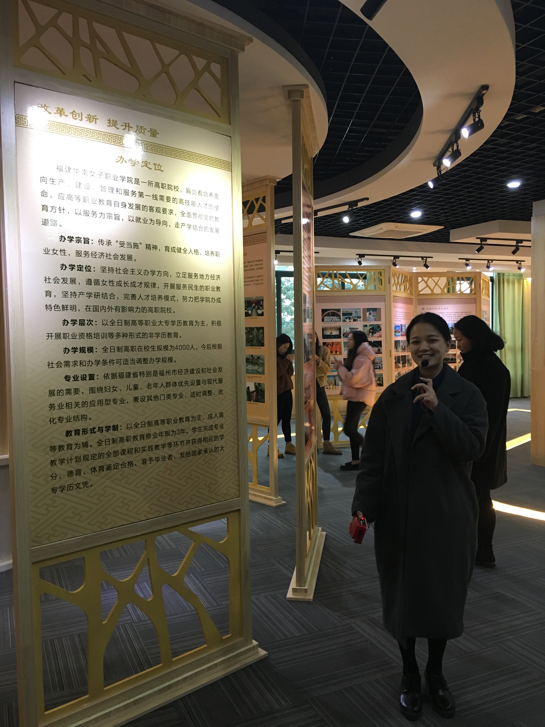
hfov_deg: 48.2
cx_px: 272
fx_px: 609
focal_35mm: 29
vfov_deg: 61.7
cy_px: 364
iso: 160
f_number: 2.2
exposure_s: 1/33
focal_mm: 4.15
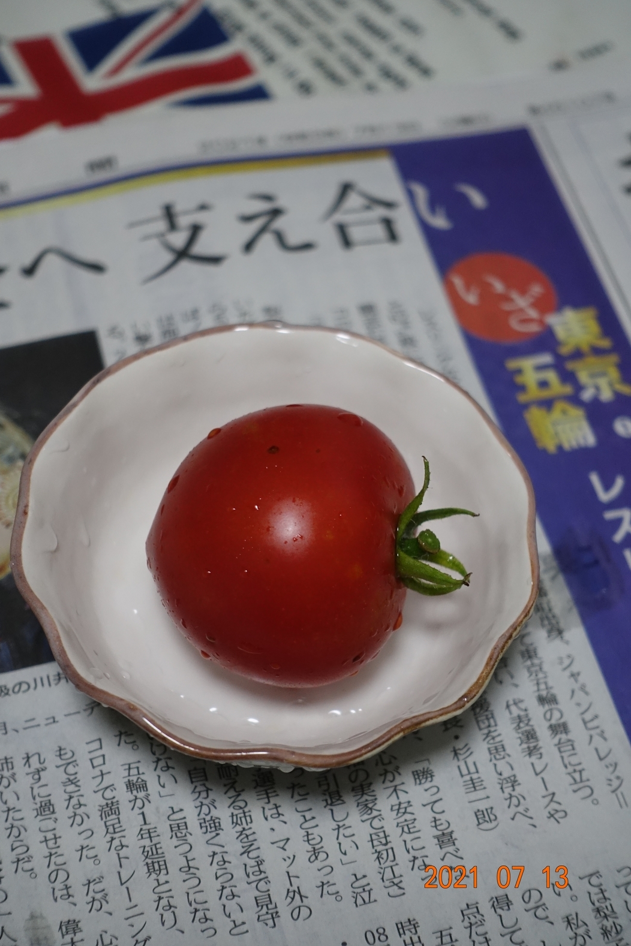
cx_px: 312
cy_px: 476
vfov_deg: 28.5
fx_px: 1867
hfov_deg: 19.2
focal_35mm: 71
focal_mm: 25.7
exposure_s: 1/80
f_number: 2.8
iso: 640
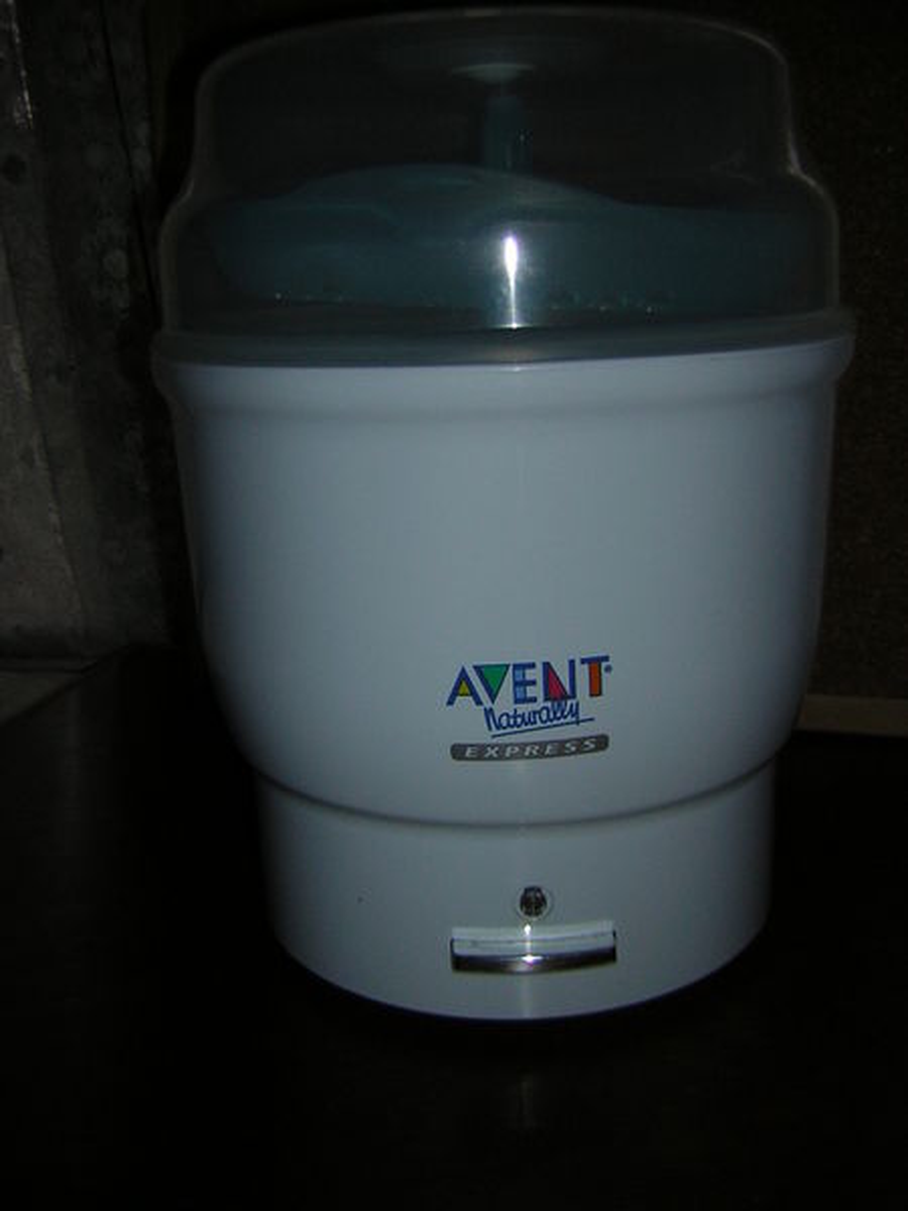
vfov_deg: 51.4
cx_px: 454
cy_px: 606
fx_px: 1259
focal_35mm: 36
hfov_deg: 39.7
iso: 50
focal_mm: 4.7
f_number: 2.6
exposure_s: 1/60.1
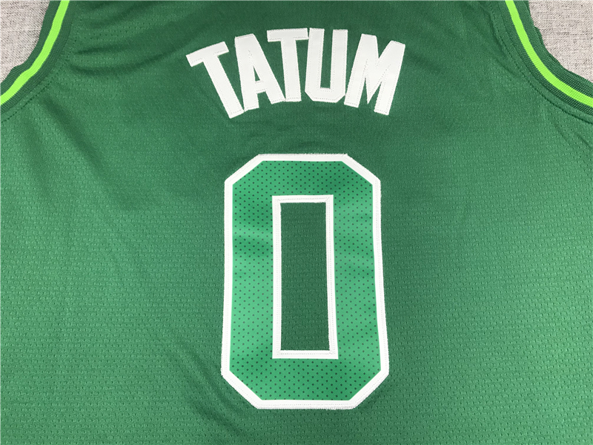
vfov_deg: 49.7
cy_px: 222
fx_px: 480
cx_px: 296
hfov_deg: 63.4
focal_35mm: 28
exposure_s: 1/33
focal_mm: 3.99
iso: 25
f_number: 1.8
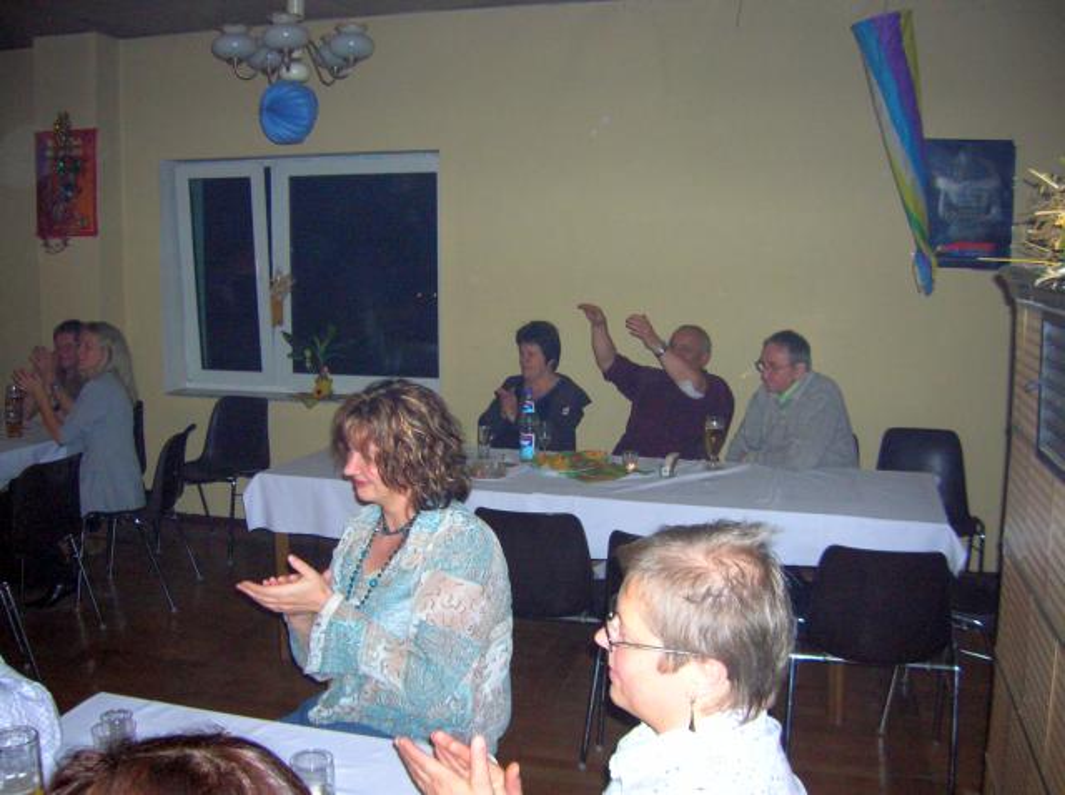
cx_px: 532
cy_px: 398
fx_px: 1044
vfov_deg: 41.7
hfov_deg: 54.0
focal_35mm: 34
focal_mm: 5.7
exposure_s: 1/60.1
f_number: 2.9
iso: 200
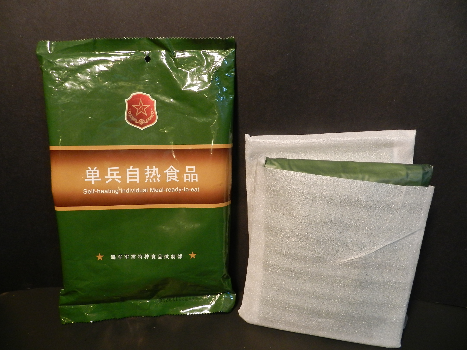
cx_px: 234
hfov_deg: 73.9
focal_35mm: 23
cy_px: 175
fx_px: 310
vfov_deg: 58.9
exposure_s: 1/15
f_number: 3.4
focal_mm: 4
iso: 400
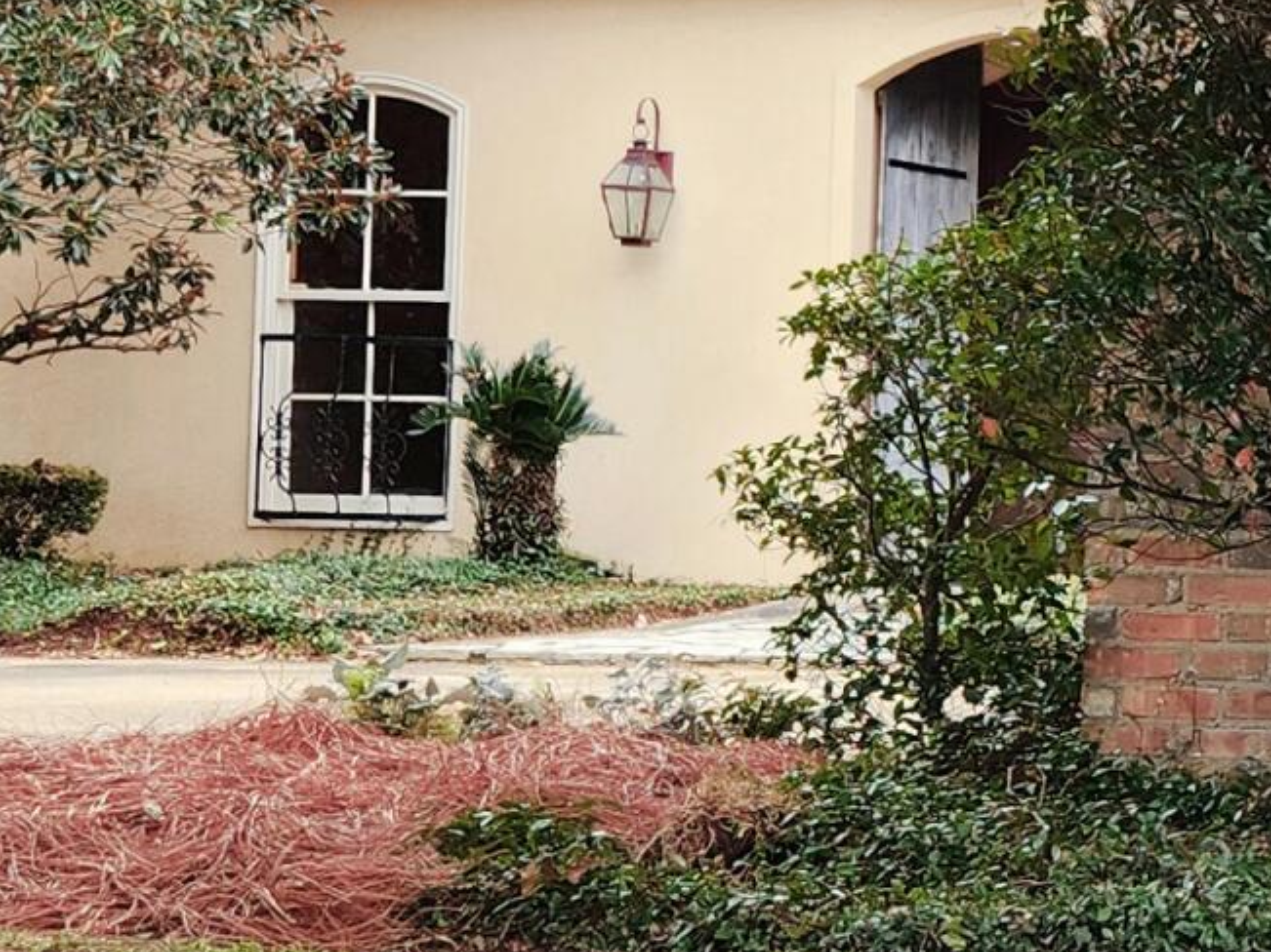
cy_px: 367
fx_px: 3891
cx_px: 2302
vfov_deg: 13.9
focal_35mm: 106
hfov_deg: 15.8
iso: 25
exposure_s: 1/182
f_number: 1.8
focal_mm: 5.4
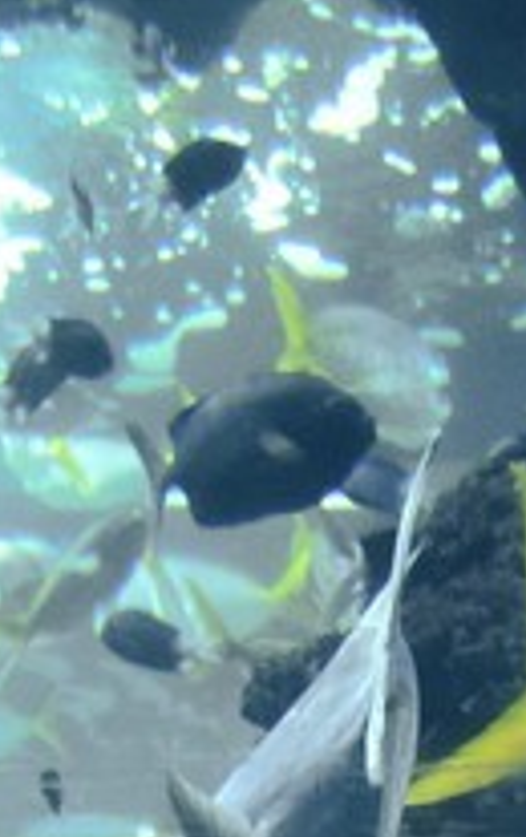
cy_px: 2746
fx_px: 6469
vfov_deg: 6.6
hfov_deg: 4.6
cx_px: 1016
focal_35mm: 283
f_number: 4
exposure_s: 1/80
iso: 1600
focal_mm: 36
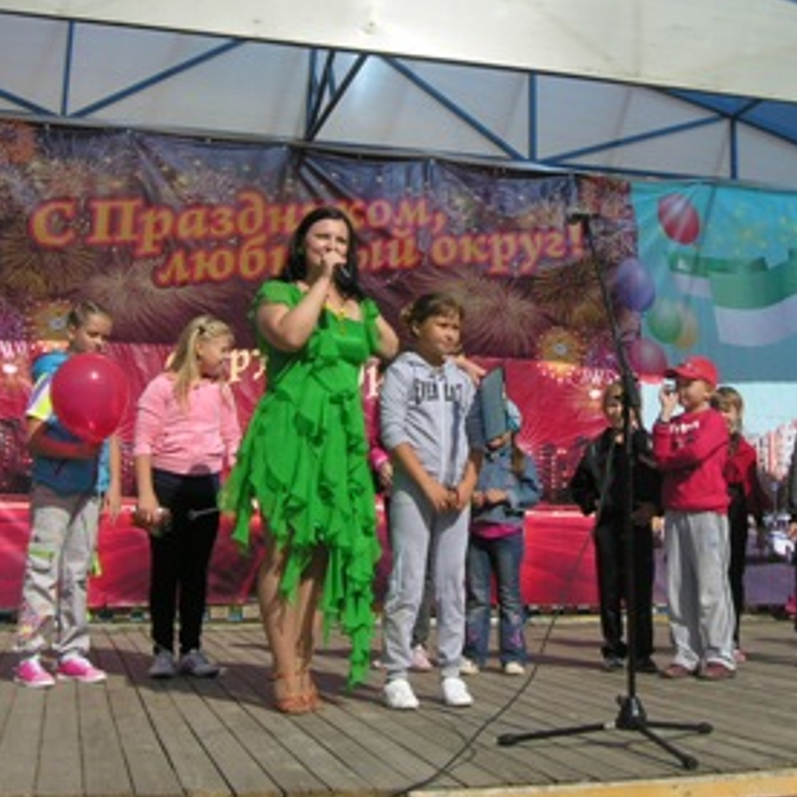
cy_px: 254
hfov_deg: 33.8
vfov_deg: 33.7
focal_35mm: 50
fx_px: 1302
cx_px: 520
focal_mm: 6.5
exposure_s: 1/308
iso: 50
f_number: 6.6
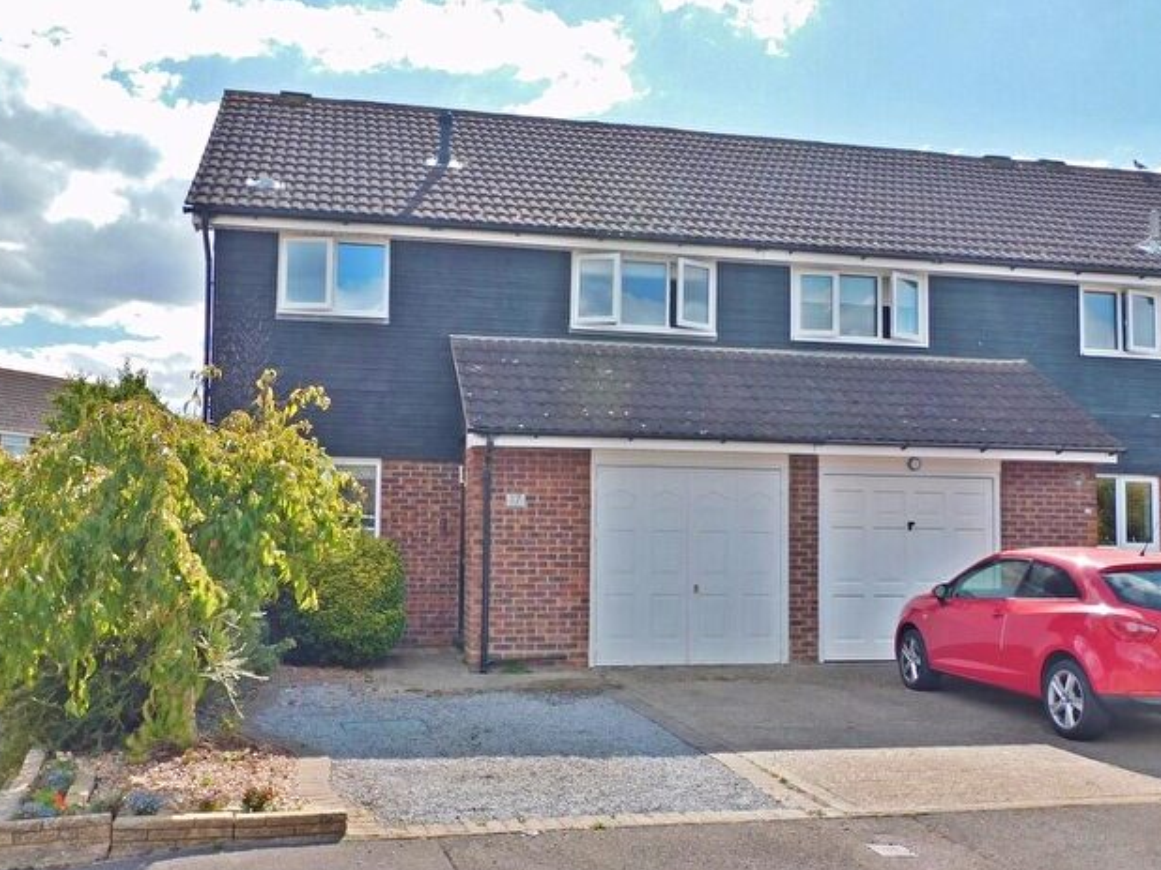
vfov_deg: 41.7
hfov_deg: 54.0
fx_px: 1140
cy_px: 461
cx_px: 569
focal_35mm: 34
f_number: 3.5
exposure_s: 1/640
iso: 125
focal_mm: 5.4
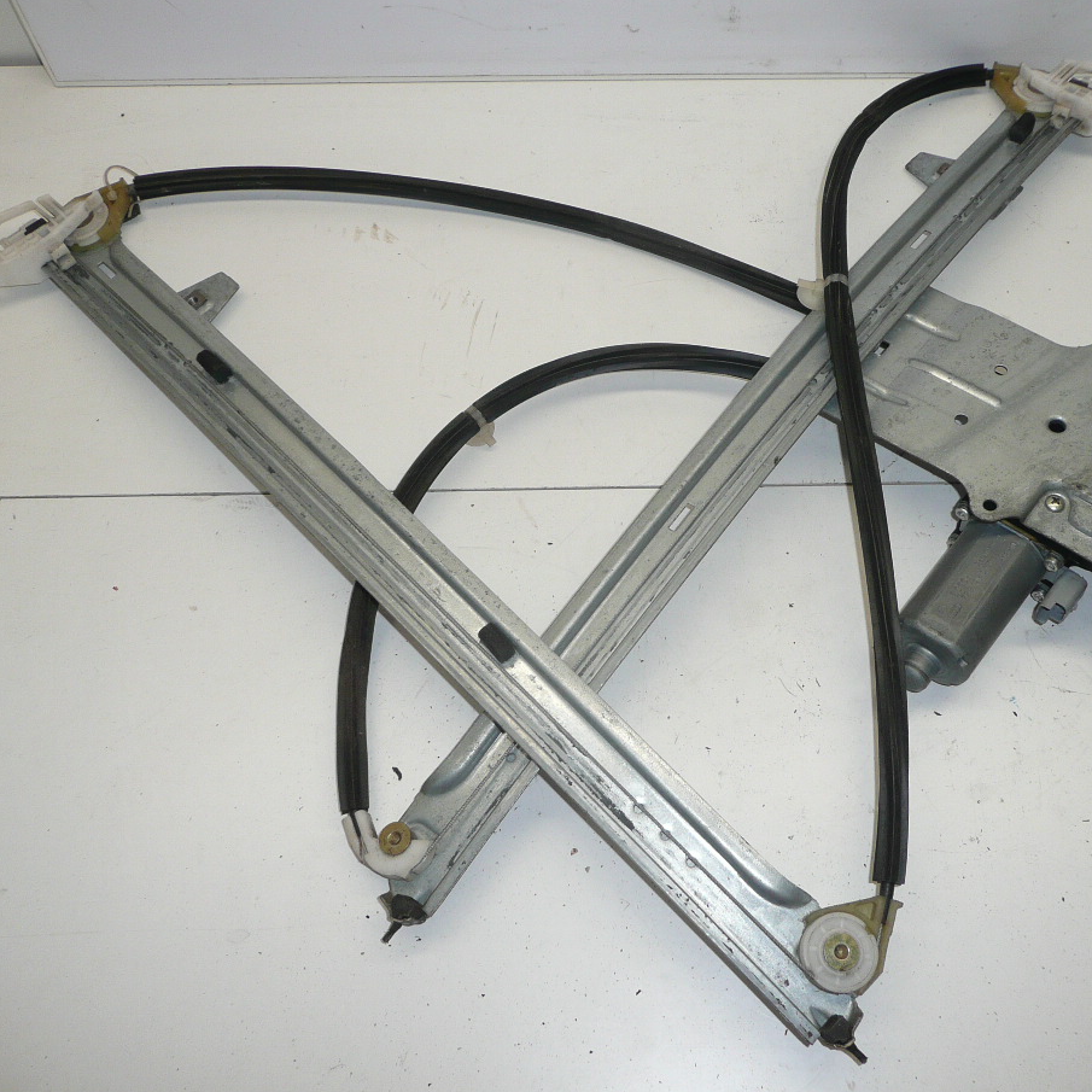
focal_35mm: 35
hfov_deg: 47.1
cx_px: 630
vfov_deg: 47.2
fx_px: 1249
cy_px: 524
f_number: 3.3
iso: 100
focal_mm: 4.6
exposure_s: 1/125
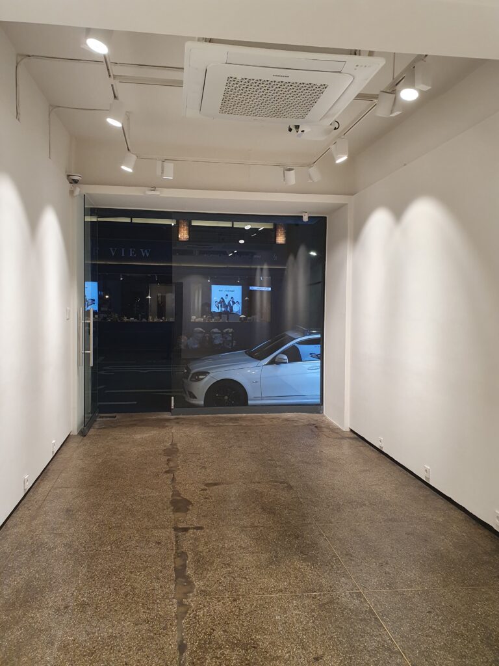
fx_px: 500
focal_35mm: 26
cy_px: 333
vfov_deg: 67.3
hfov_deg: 53.1
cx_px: 250
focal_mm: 4.32
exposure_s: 1/120
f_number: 2.4
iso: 160
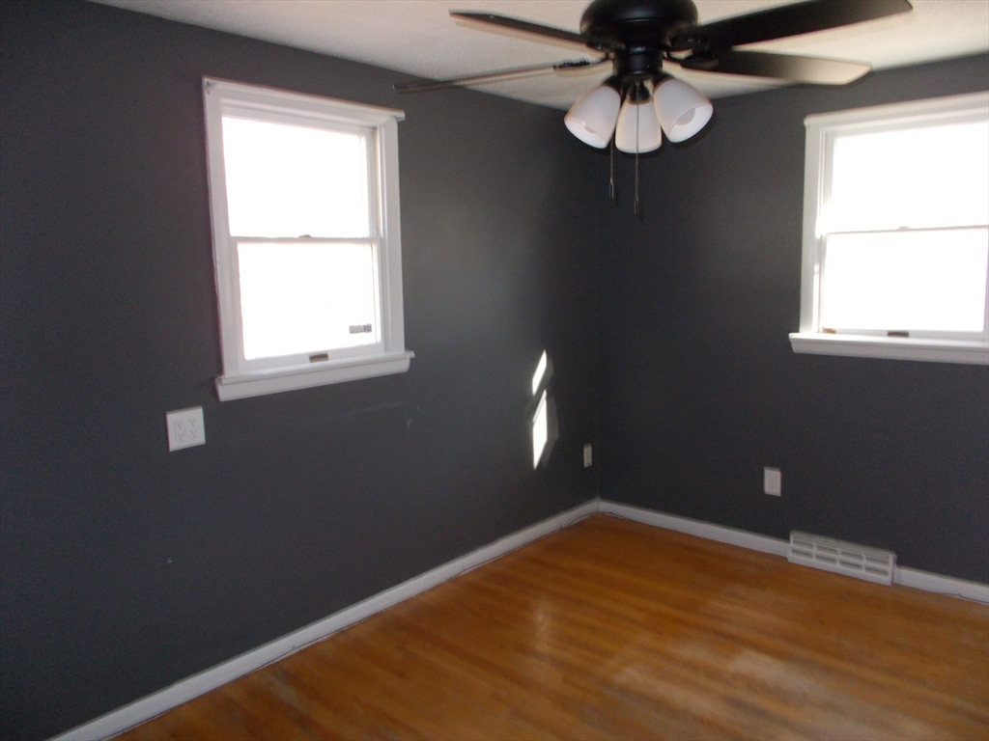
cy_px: 370
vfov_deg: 53.1
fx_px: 743
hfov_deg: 67.3
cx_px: 494
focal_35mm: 26
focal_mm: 4.6
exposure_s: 1/25
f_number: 3.2
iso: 280
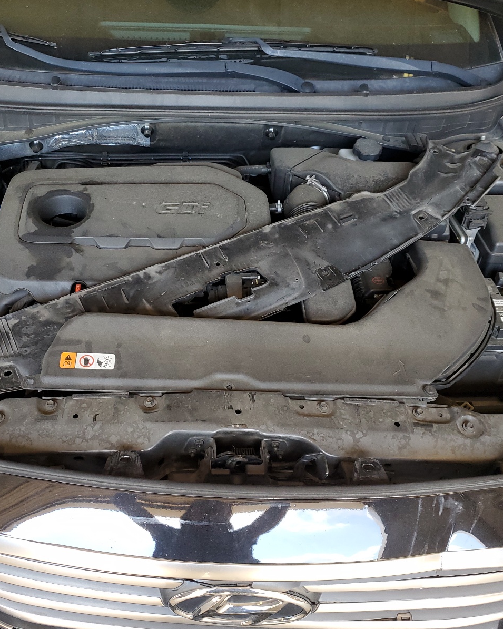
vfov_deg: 52.8
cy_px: 313
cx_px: 205
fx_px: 633
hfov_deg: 43.2
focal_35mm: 34
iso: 77
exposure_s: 1/120
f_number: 1.5
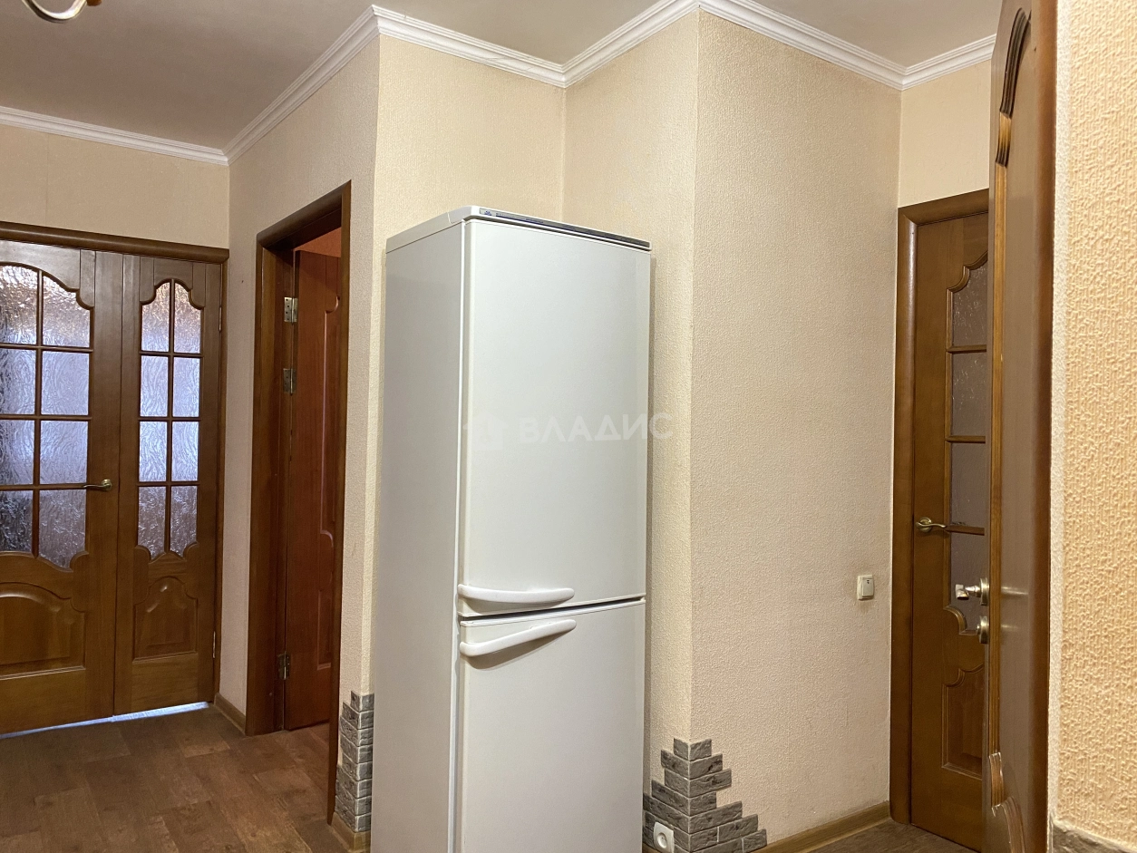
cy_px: 426
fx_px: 854
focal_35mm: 26
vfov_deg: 53.1
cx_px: 568
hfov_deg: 67.3
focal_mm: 4.25
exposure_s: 1/50
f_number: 1.8
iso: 400
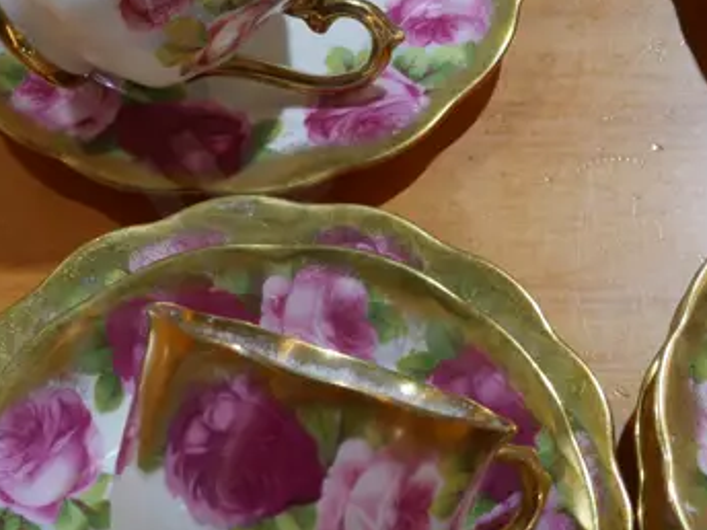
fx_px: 2430
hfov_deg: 16.5
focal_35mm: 119
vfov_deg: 12.3
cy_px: 32
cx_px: 458
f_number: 4.4
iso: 250
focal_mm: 20
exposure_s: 1/60
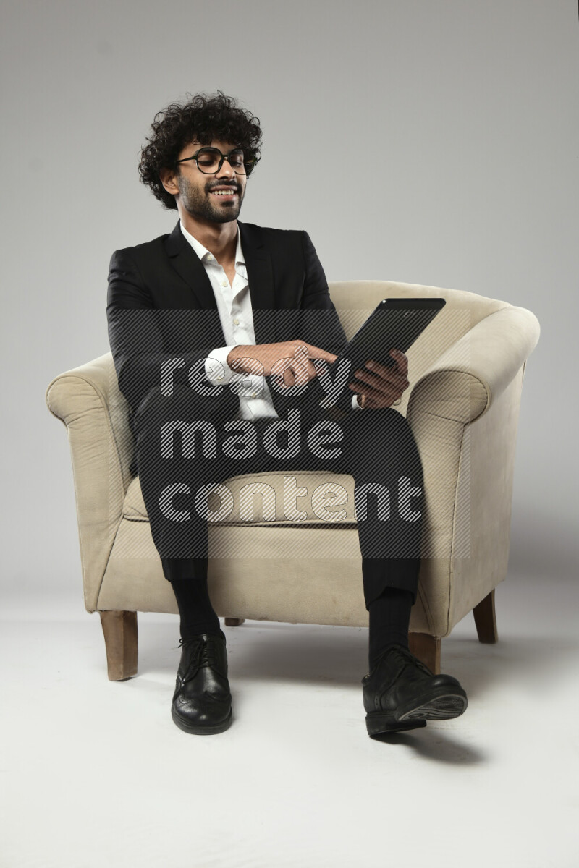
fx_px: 965
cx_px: 290
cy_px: 434
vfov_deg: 48.5
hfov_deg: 33.4
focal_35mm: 40
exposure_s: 1/125
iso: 400
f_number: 5.6
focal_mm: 40
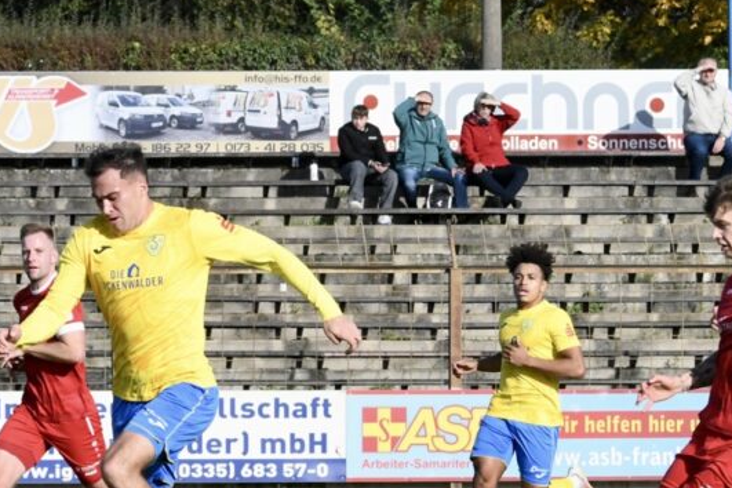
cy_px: 430
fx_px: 4392
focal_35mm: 216
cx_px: 192
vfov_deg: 6.3
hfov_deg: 9.5
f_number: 9
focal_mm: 112
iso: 2000
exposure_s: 1/1600
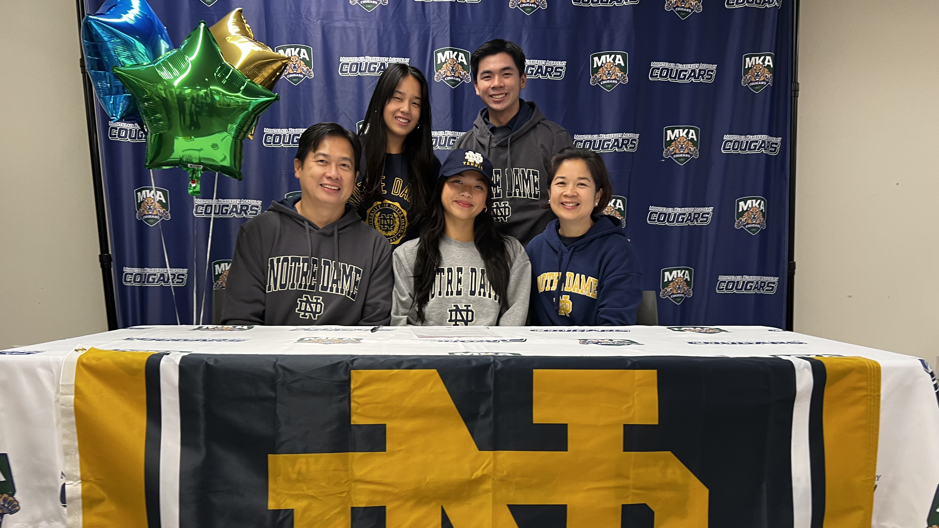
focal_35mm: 29
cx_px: 463
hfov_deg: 66.1
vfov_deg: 39.9
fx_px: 722
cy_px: 326
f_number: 1.5
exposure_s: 1/55
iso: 125
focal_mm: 5.7
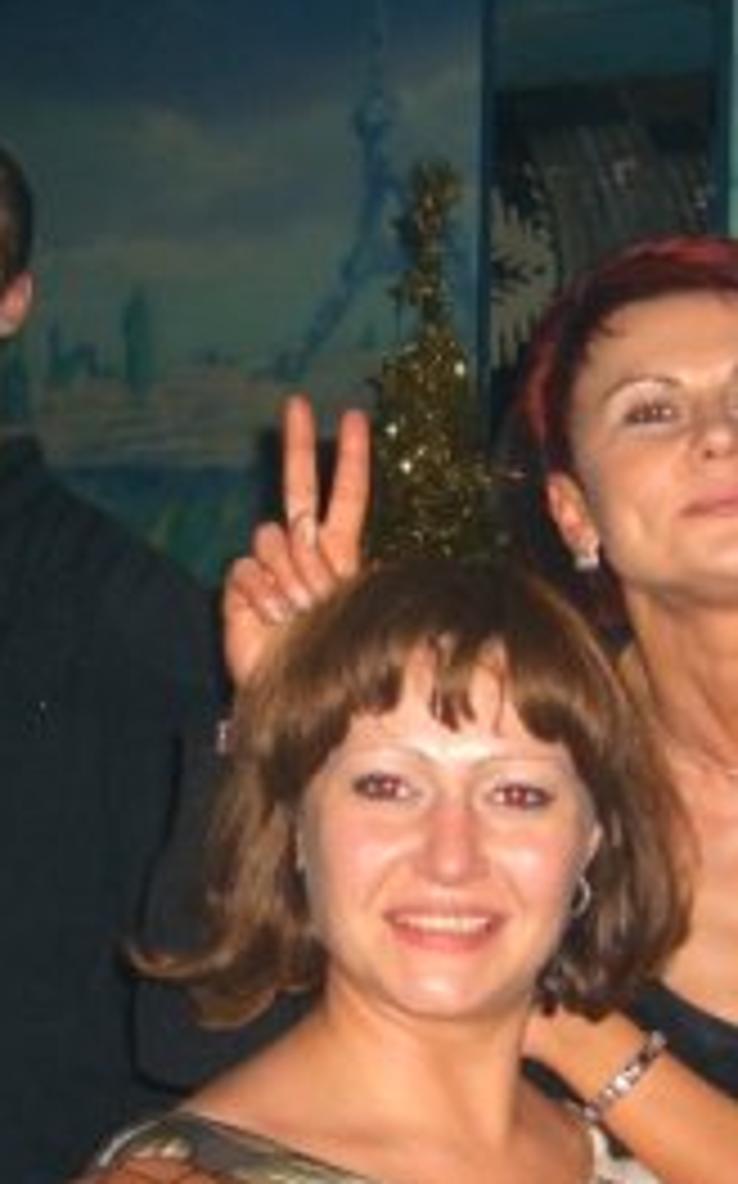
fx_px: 2965
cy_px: 923
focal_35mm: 92
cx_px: 436
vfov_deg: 22.3
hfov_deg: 14.2
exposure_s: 1/60
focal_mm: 7.9
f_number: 2.8
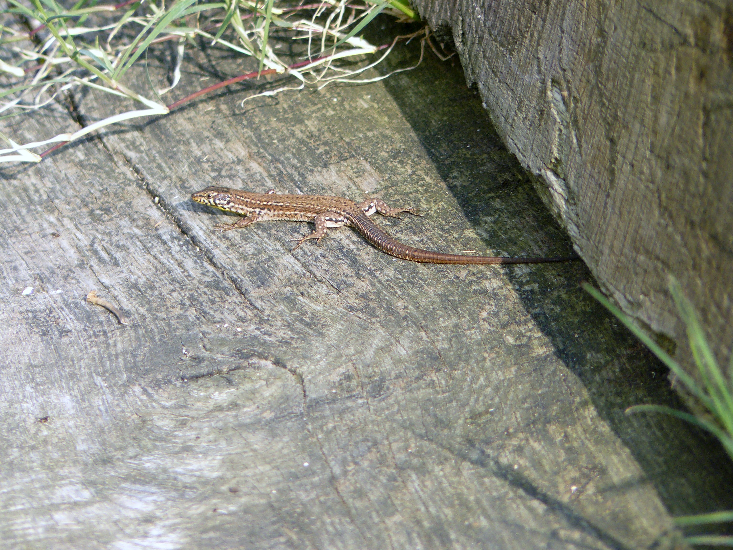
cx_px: 366
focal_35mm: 432
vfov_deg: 3.4
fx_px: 9148
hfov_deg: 4.6
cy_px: 275
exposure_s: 1/200
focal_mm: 72
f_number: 4.5
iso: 100
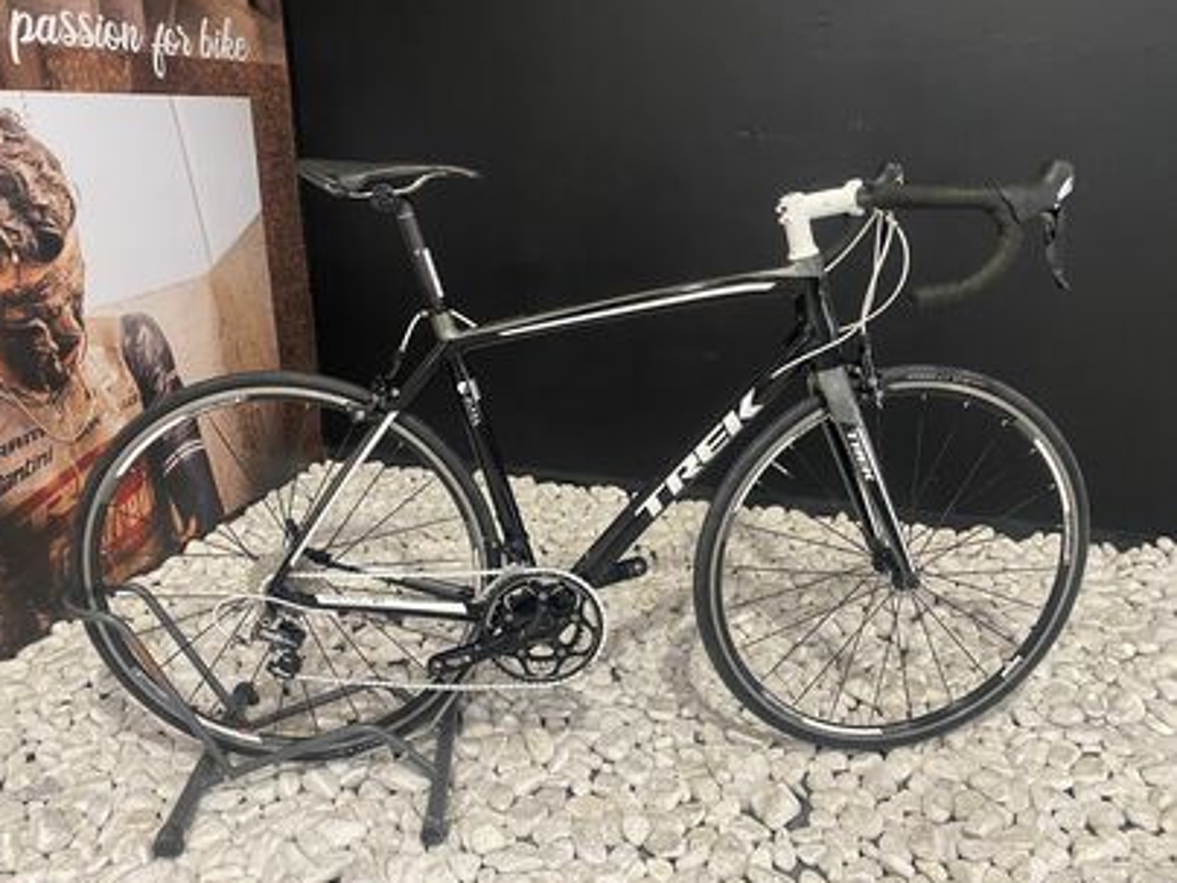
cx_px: 568
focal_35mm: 27
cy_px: 450
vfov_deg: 51.4
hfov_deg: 65.3
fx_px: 918
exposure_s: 1/50
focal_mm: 4.25
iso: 250
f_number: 1.8
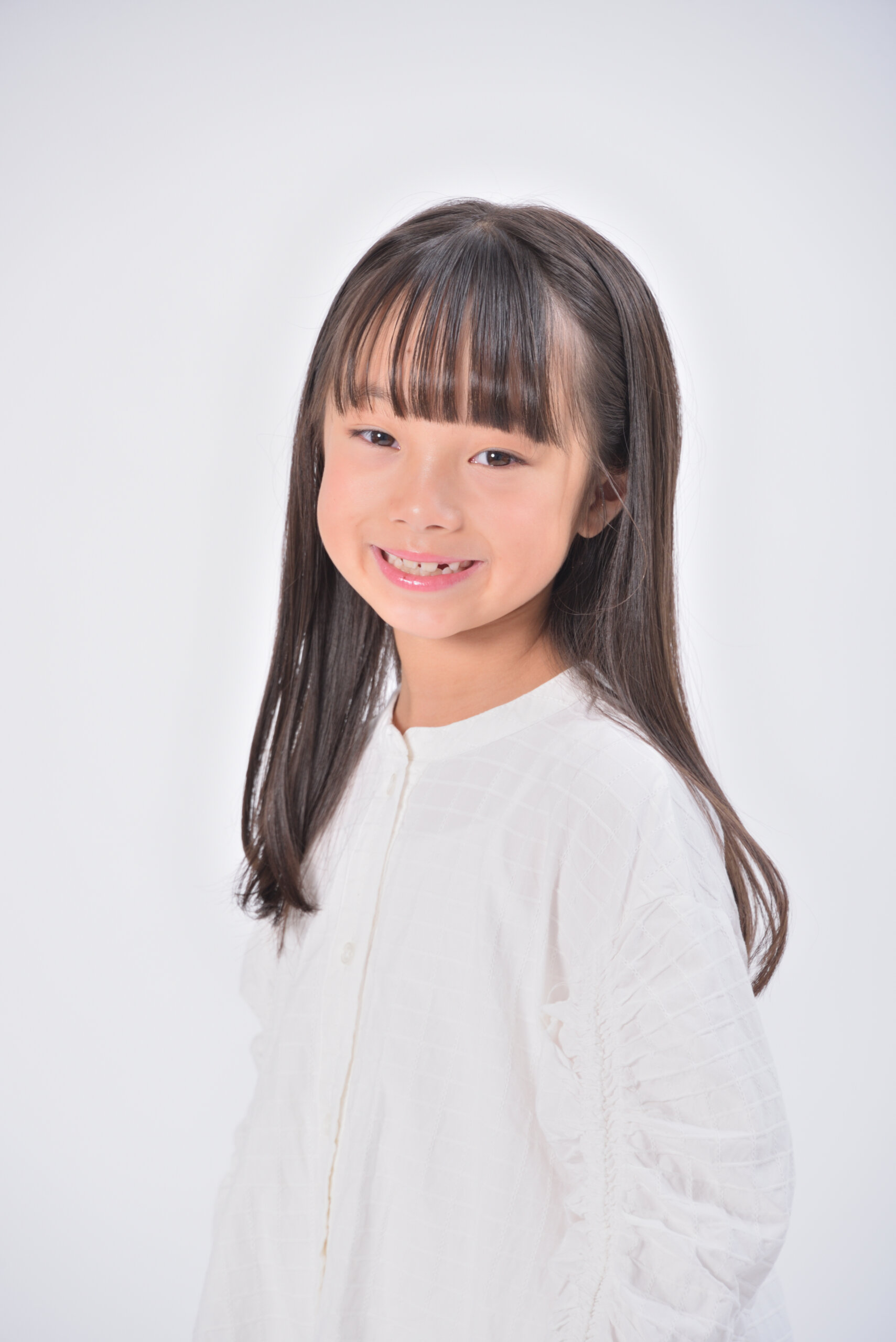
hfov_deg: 6.5
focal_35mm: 210
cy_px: 671
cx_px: 448
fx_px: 7832
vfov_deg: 9.8
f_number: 8
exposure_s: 1/160
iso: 200
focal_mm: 210
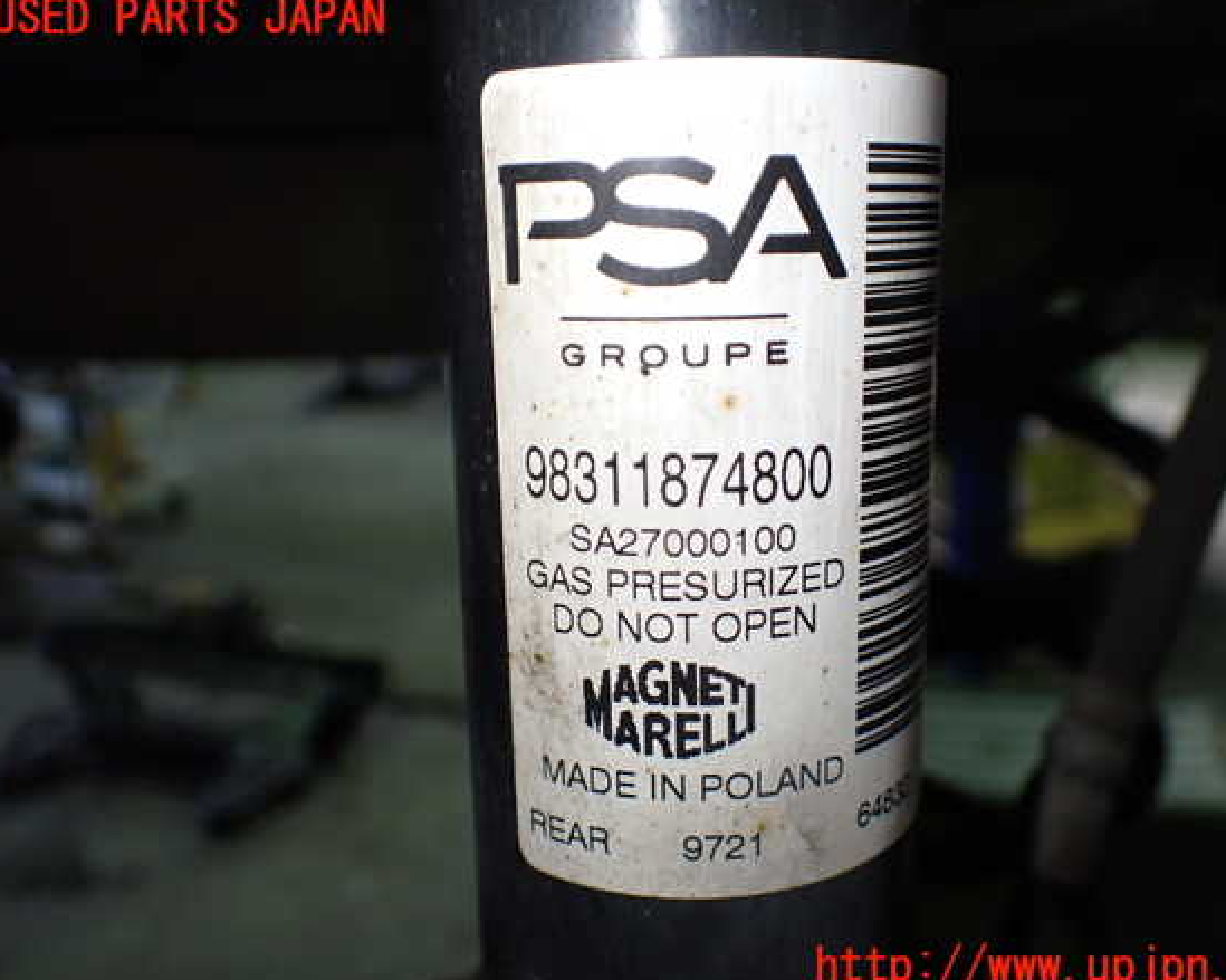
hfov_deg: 55.6
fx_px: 1161
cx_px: 650
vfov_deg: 45.8
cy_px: 493
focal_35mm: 32
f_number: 2.3
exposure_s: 1/125
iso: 320
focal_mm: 5.4
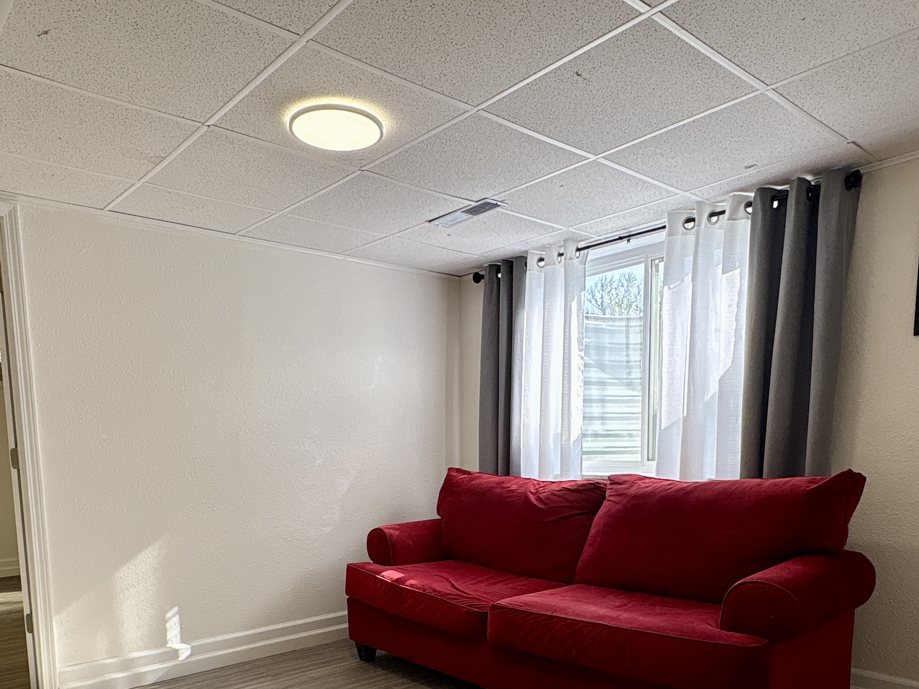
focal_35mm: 27
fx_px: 717
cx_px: 417
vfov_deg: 48.9
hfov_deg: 65.2
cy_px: 533
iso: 64
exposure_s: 1/249
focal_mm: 2.22
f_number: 2.2
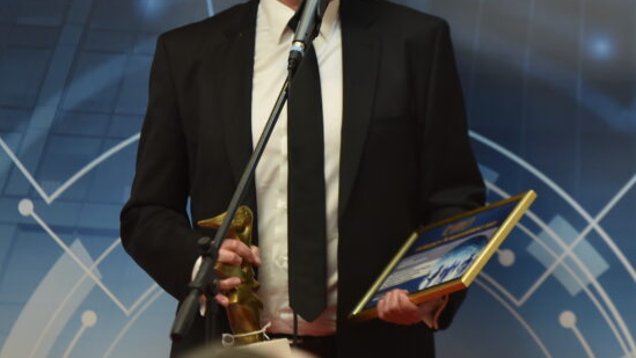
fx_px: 6595
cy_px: 2
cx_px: 314
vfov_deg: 3.1
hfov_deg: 5.5
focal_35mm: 391
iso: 1000
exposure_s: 1/160
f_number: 3.2
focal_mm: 200
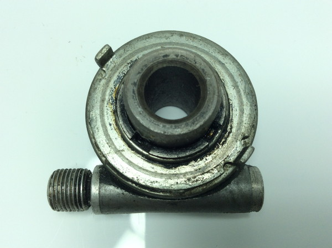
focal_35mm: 32
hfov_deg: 56.9
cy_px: 124
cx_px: 166
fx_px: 306
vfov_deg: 44.0
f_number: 2.4
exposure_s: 1/362
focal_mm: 3.3
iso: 32
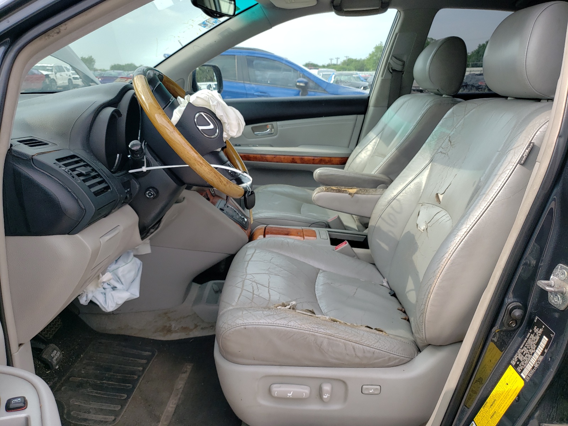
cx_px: 284
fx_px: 427
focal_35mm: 26
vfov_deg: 53.1
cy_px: 213
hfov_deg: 67.3
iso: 50
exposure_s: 1/769
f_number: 1.5
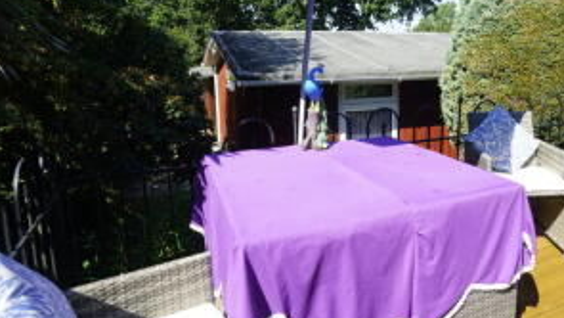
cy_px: 124
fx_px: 404
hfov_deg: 68.7
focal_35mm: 27
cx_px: 354
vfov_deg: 42.6
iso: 320
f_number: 16
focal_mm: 16
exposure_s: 1/60
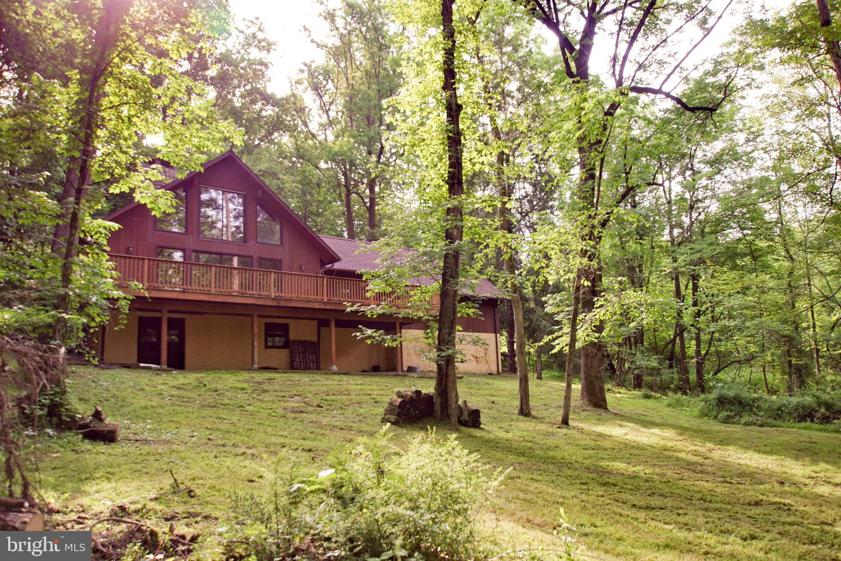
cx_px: 420
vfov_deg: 43.6
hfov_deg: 61.9
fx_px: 701
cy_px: 280
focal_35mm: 30
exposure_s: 1/90
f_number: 4.5
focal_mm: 20
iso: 200
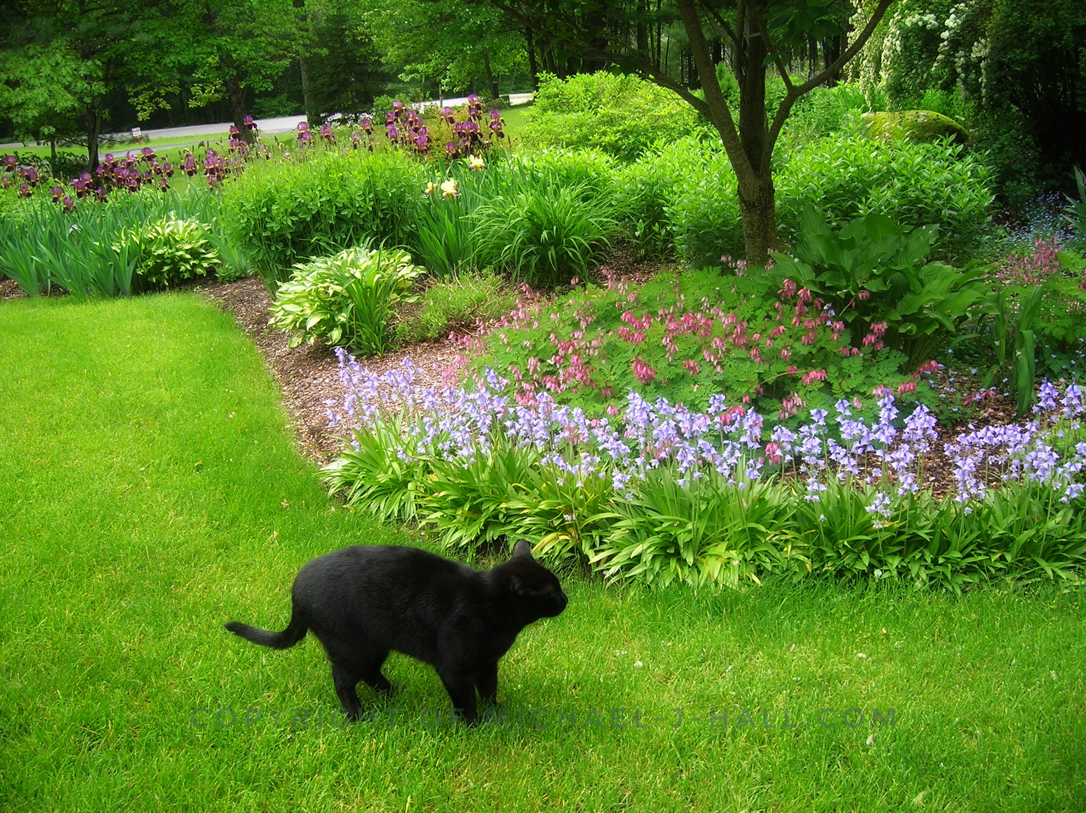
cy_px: 406
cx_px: 543
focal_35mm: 34
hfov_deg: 54.0
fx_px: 1066
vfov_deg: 41.7
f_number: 2.9
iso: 50
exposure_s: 1/52.1
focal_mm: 5.7
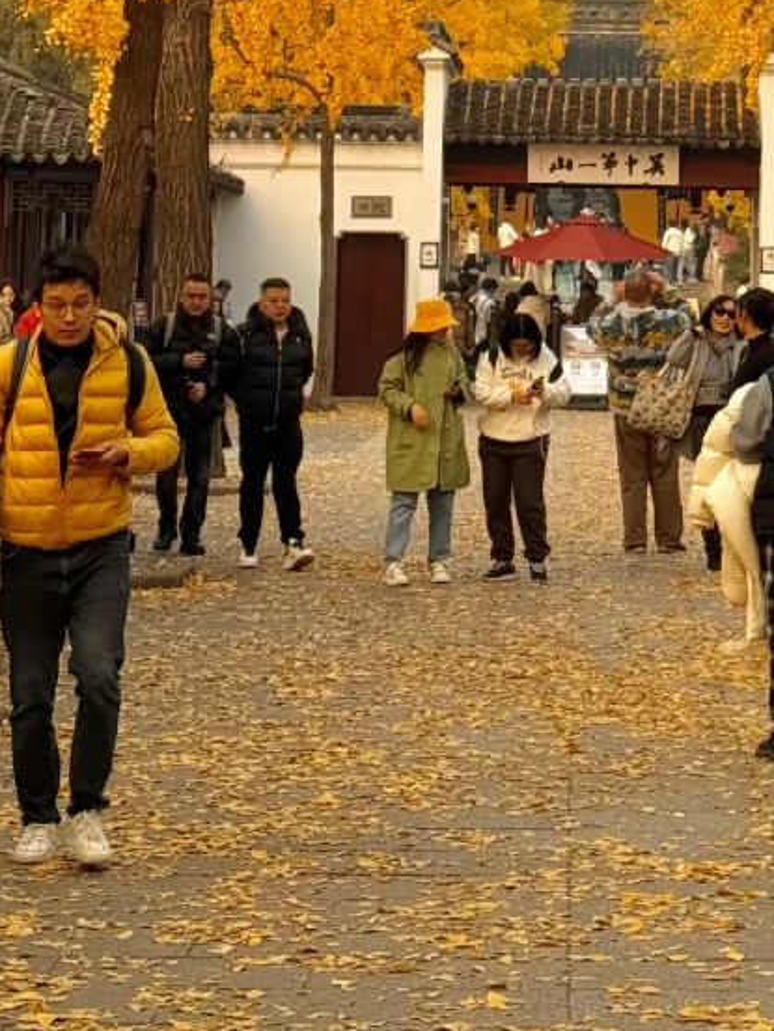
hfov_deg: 11.8
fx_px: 3725
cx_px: 617
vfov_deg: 15.1
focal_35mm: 125
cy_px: -295
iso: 64
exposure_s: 1/414
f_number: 1.78
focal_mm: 6.76
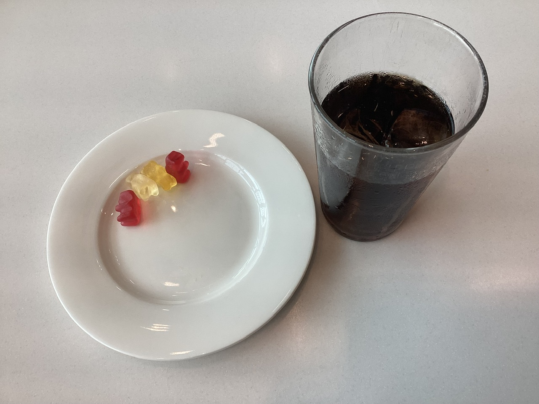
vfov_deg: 45.4
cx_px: 270
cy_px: 202
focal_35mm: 31
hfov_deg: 58.4
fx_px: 483
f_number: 2.4
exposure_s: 1/100
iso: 64
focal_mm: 3.3
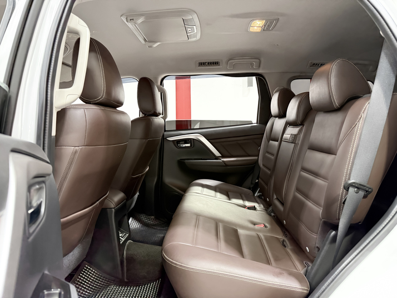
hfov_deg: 71.6
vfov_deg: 56.8
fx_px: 275
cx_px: 198
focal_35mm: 24
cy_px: 149
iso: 400
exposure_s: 1/50
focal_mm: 6.76
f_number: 1.78
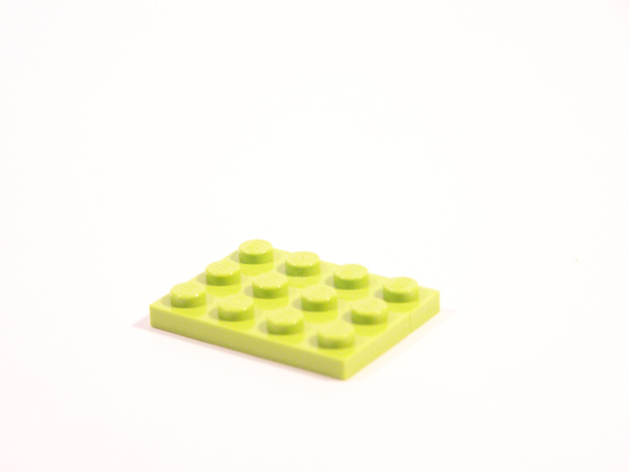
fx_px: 2126
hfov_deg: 16.8
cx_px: 314
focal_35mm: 117
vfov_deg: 12.7
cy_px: 236
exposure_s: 1/45
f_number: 3.2
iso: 400
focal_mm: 19.4
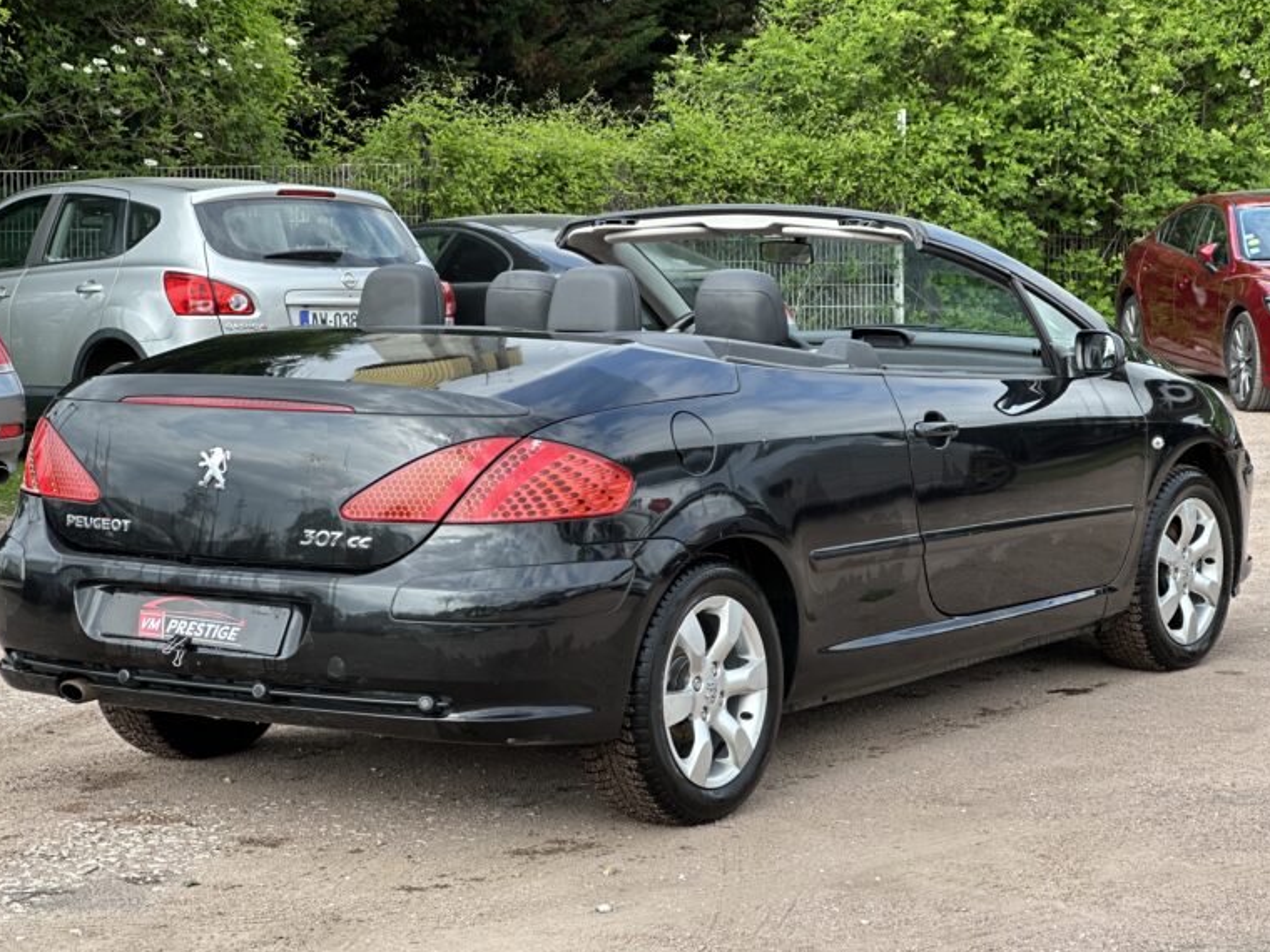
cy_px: 491
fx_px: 2972
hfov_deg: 24.1
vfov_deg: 18.2
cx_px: 622
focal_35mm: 81
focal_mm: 9
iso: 20
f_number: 2.8
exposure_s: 1/131
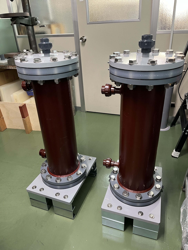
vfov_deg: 67.3
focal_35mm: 26
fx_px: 188
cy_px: 125
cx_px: 94
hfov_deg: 53.1
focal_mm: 5.1
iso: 400
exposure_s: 1/60
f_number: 1.6
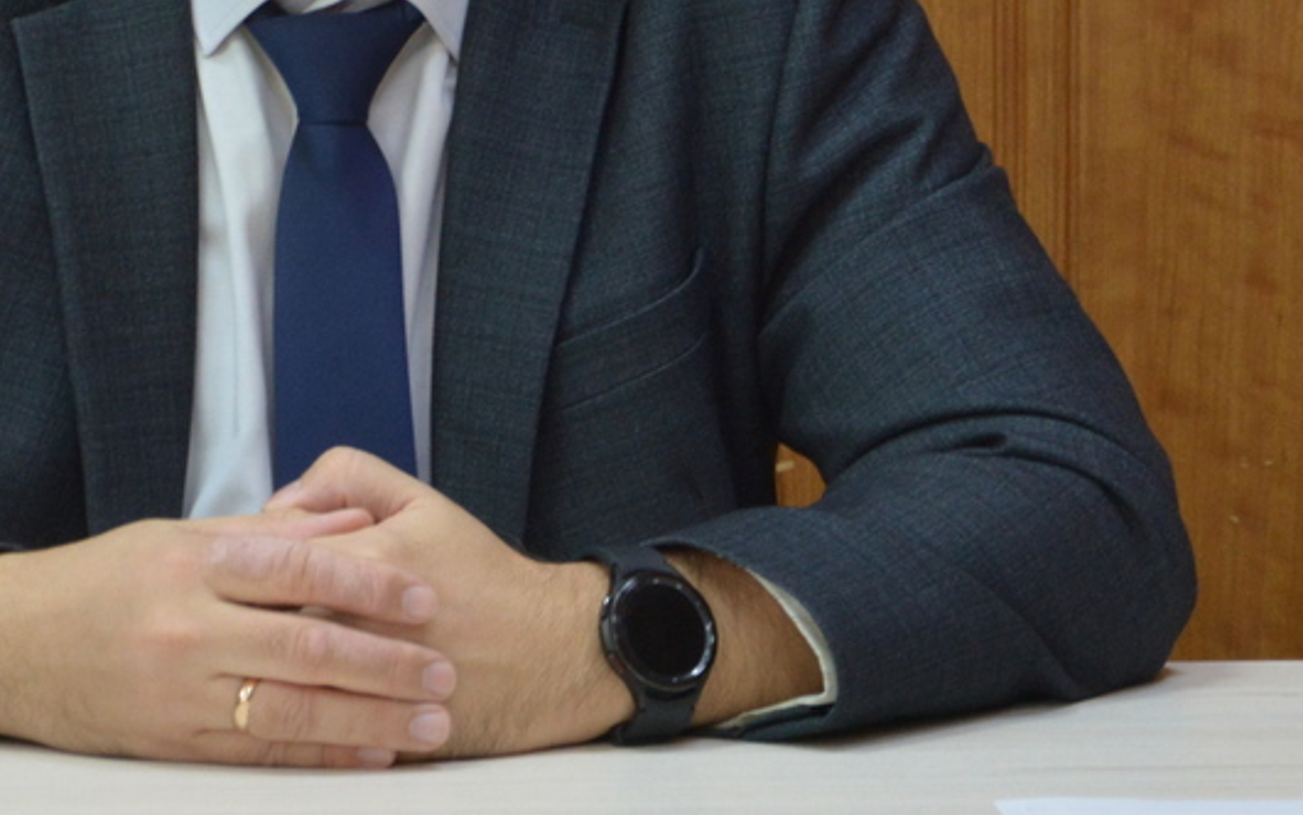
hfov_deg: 6.1
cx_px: 86
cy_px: -163
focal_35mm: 346
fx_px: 12272
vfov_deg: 3.8
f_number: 5.3
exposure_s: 1/30
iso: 900
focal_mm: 75
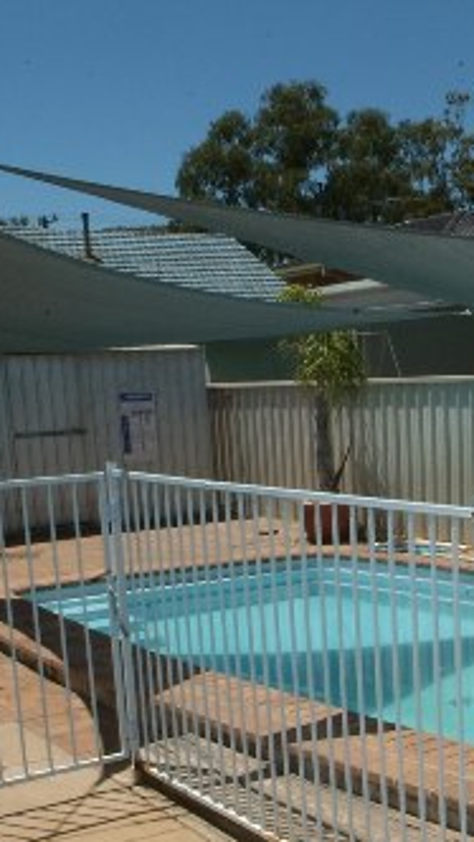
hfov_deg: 22.1
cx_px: 428
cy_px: 653
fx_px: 1183
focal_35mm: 53
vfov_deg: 38.0
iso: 400
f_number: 22
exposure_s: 1/125
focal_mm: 14
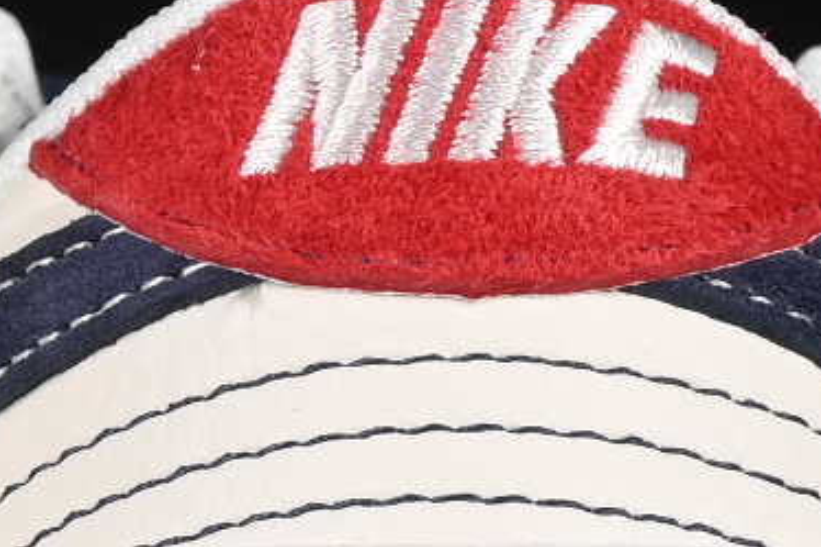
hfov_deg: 3.7
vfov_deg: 2.5
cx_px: -165
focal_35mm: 559
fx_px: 12742
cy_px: 163
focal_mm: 50
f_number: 8
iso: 160
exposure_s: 1/80
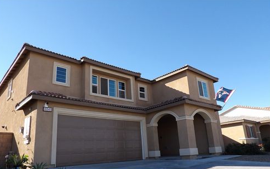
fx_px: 191
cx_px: 133
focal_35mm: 26
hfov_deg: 70.4
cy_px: 101
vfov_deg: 47.4
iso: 100
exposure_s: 1/480
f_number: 3.2
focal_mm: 4.3
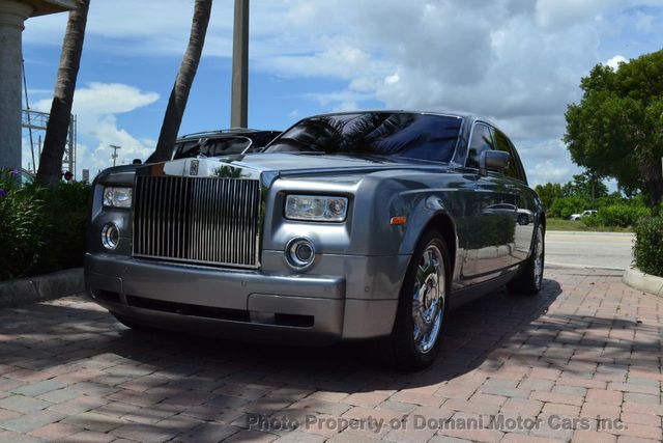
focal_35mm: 36
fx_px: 663
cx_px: 332
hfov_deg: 53.1
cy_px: 222
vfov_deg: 36.9
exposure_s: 1/500
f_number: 11
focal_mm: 24
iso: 360
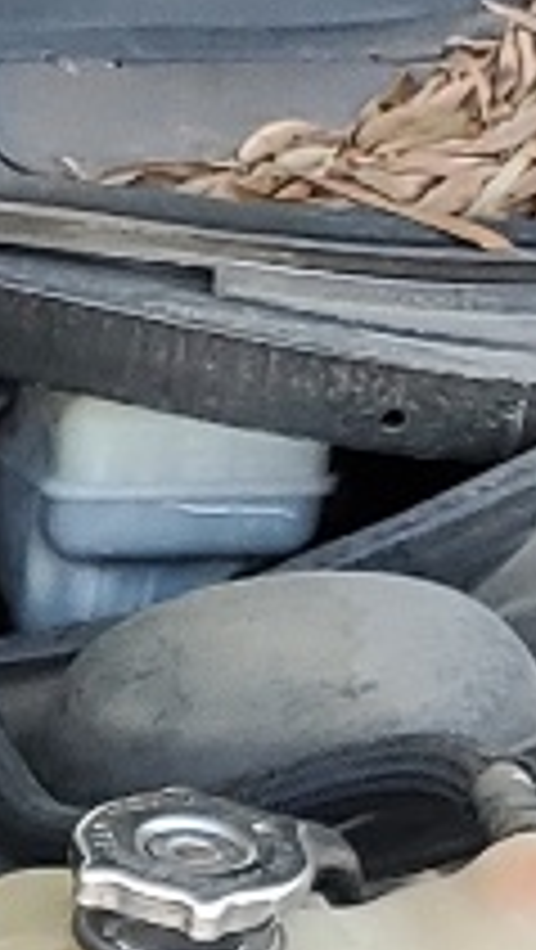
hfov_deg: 5.2
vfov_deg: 9.6
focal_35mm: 215
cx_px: -1279
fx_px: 5422
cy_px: 1670
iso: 54
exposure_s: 1/120
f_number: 1.5
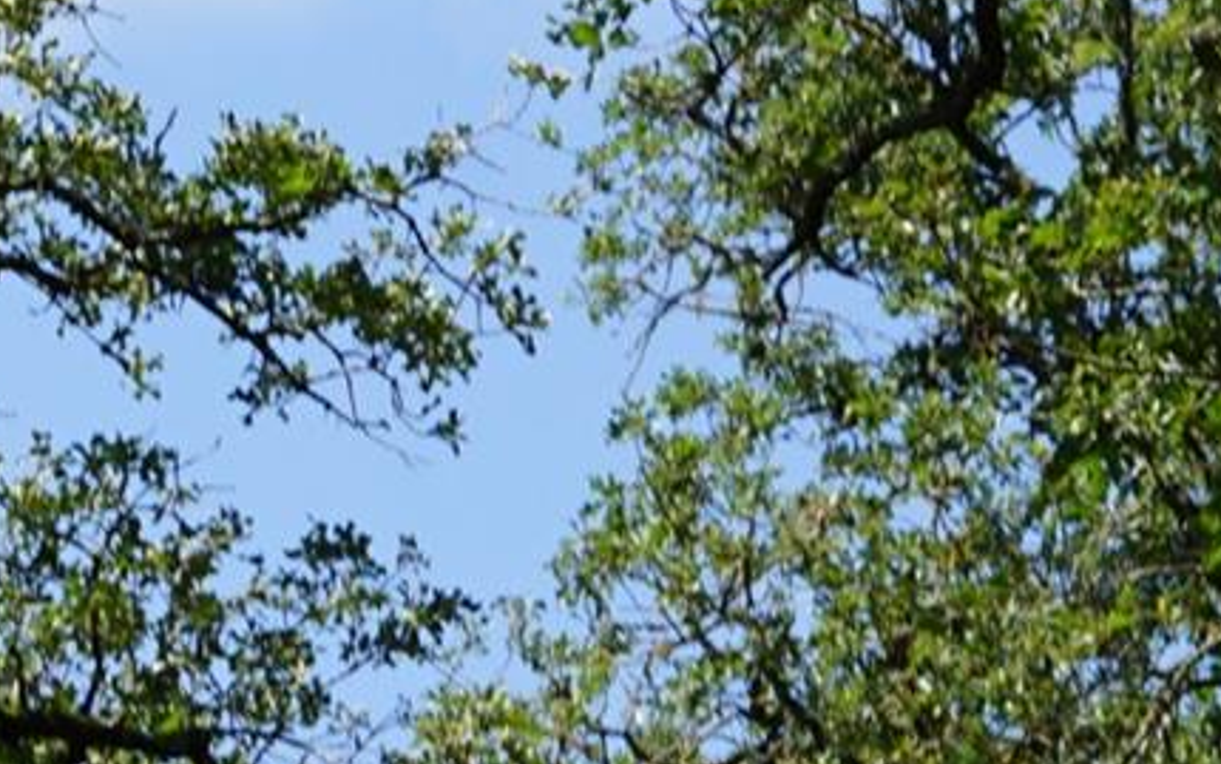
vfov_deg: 3.6
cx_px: -1354
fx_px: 12116
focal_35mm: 364
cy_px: 268
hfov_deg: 5.6
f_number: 11
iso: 100
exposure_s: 1/100
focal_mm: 50
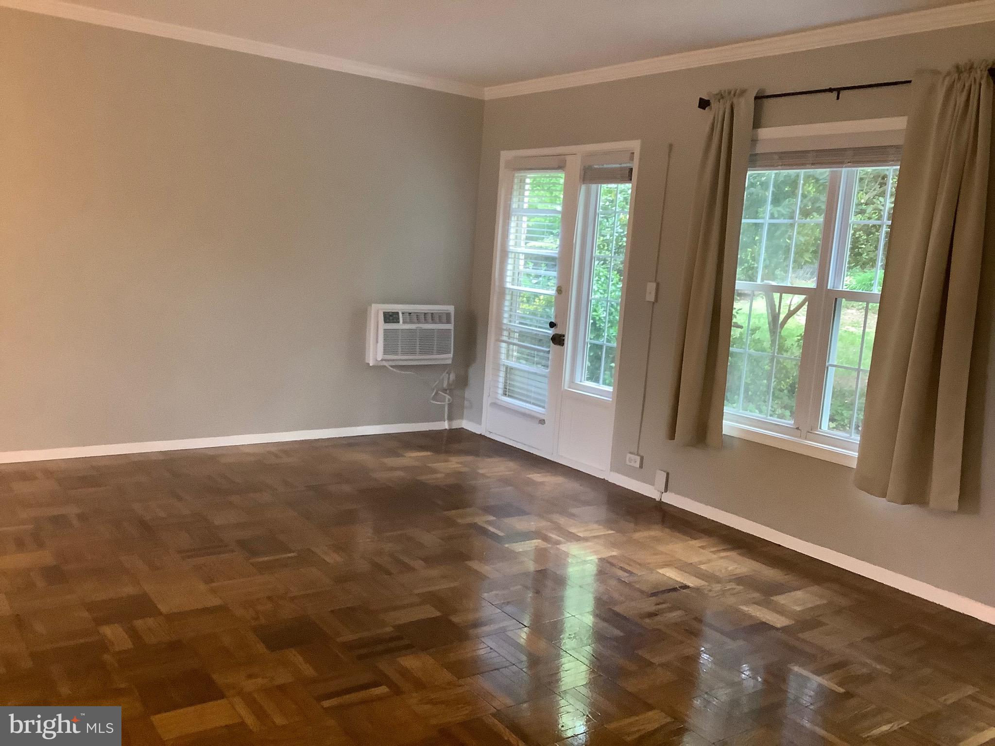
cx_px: 498
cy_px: 373
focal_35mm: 31
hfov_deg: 58.4
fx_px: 891
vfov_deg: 45.4
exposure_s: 1/40
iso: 320
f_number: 2.4
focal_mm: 3.3
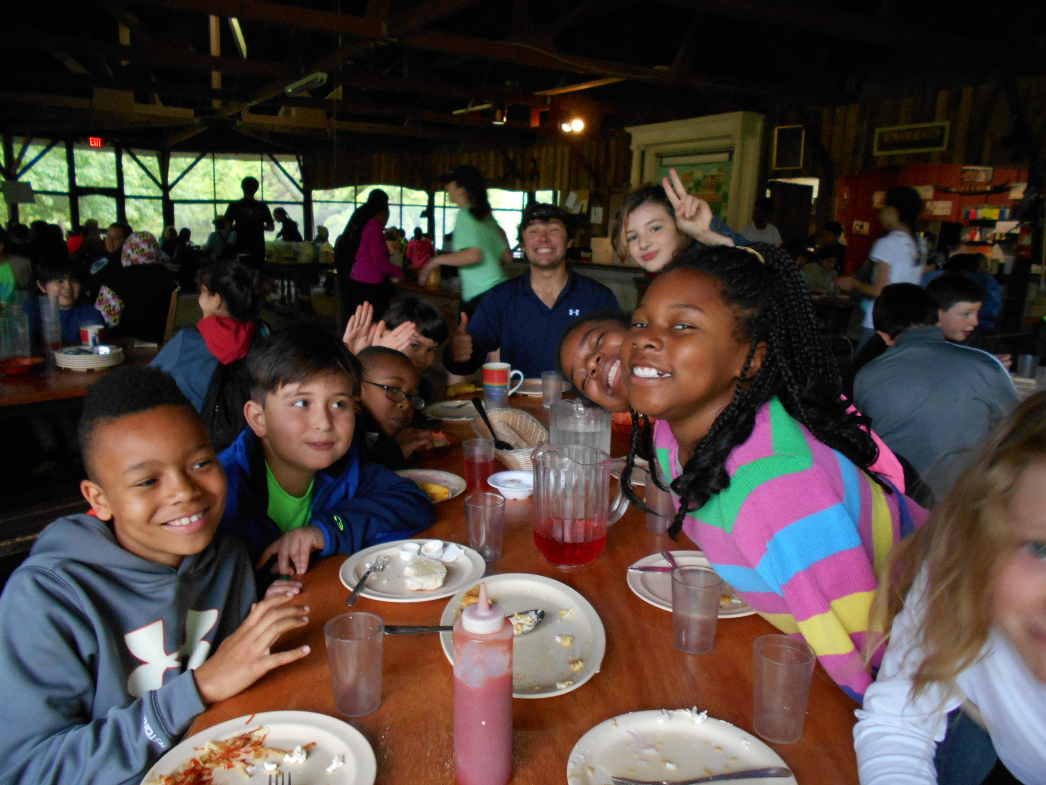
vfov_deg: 53.1
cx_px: 523
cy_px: 392
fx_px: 786
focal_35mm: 26
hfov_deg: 67.3
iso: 360
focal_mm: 4.6
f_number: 3.2
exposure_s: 1/30
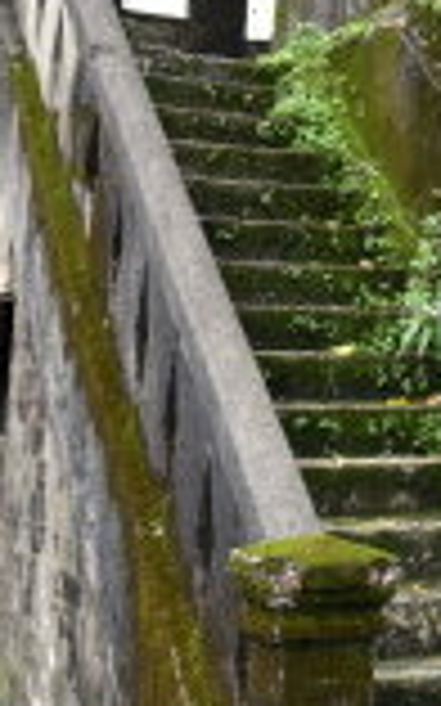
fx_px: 1540
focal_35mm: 80
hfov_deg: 14.8
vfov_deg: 25.2
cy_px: 94
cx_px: 716
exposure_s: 1/60
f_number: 5.6
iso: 250
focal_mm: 24
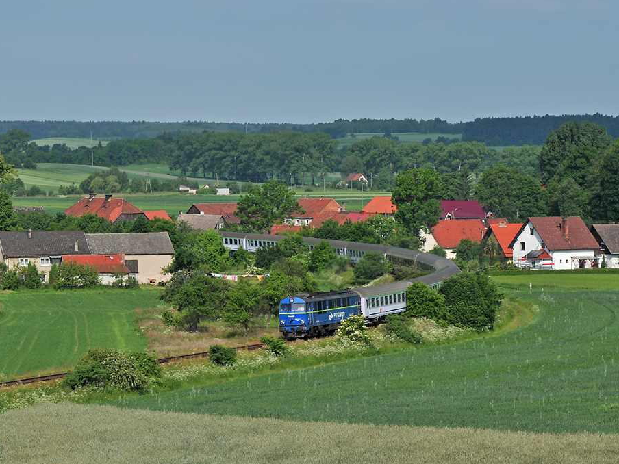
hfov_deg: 16.1
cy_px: 232
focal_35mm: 123
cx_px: 270
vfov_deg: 12.1
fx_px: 2191
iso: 200
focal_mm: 75
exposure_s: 1/800
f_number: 8
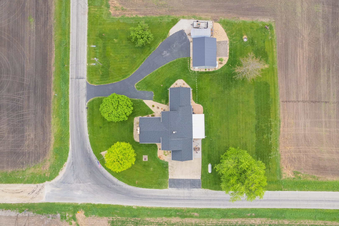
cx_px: 170
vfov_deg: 57.2
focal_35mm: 22
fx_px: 207
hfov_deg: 78.6
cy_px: 113
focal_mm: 8.38
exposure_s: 1/500
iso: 100
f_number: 2.8
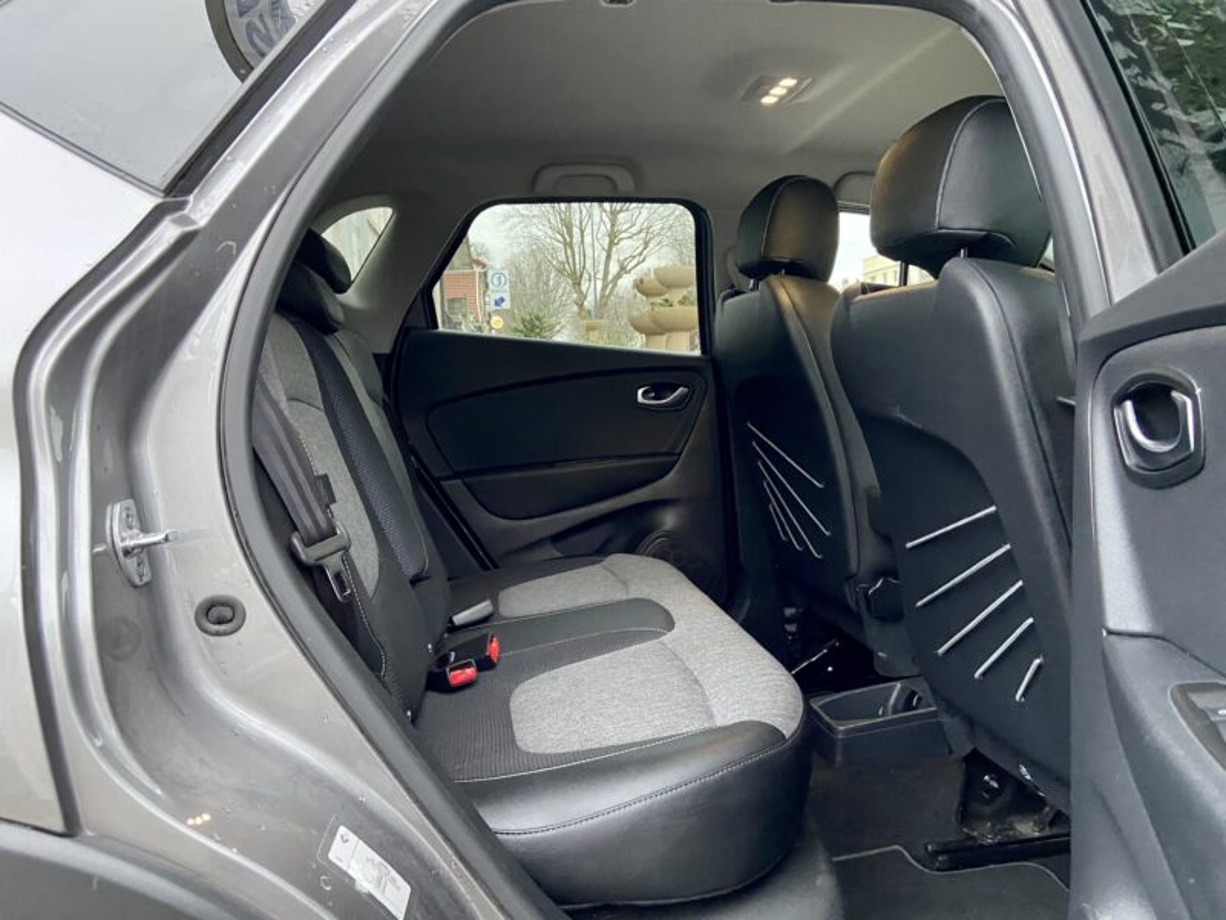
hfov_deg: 67.3
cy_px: 460
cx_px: 613
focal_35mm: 26
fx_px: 921
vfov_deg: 53.1
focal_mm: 4.25
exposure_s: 1/36
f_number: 1.8
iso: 640
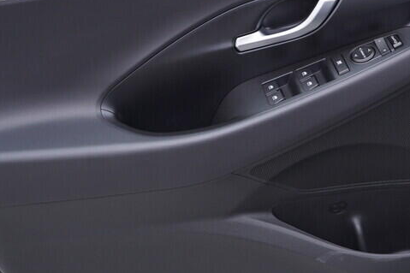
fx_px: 877
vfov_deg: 17.6
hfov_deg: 26.1
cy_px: 62
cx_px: 286
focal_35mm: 77
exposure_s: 1/50
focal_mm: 24
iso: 125
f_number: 3.2
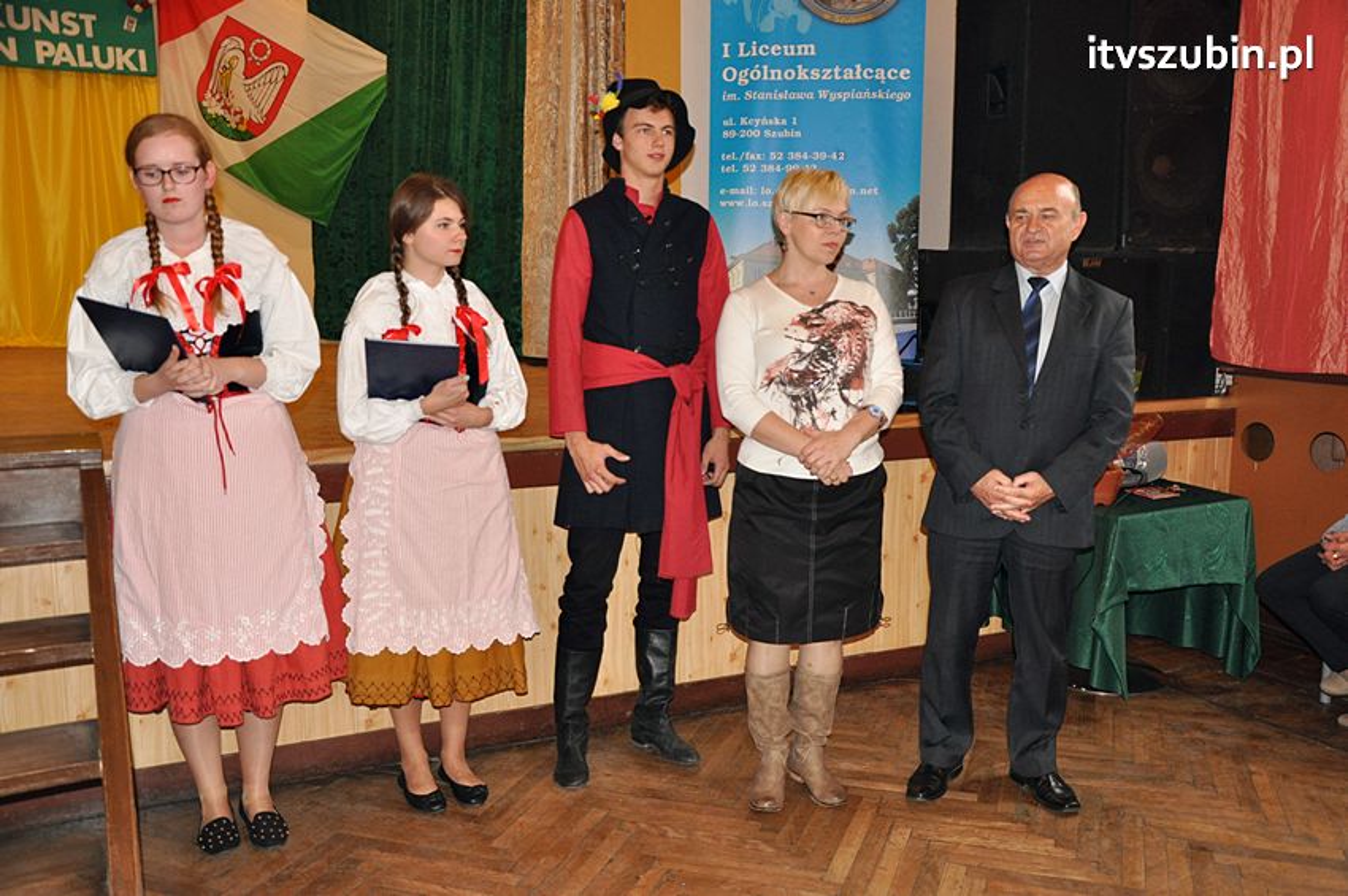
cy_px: 448
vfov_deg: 39.9
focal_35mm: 33
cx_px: 674
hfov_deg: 57.3
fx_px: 1234
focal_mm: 22
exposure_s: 1/60
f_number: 4
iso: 800
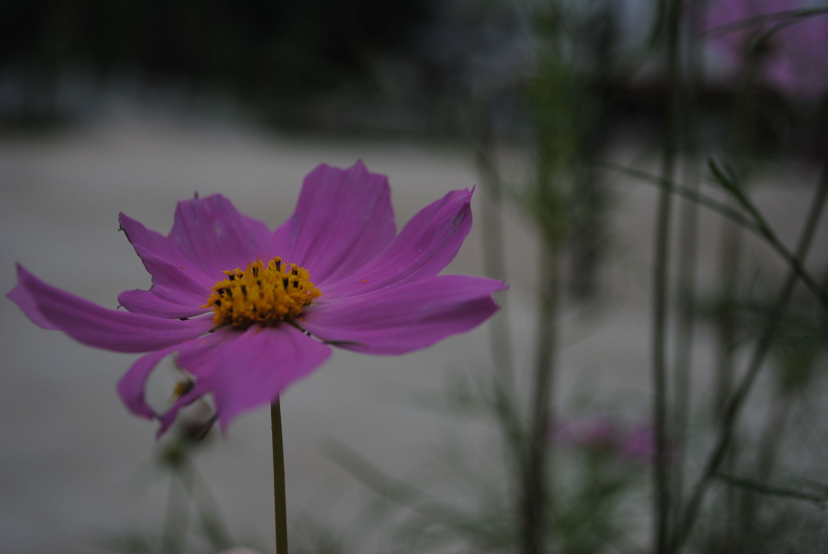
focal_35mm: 52
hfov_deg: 37.8
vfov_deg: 25.8
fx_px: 1209
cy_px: 277
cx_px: 414
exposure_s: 1/1250
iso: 100
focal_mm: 35
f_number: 5
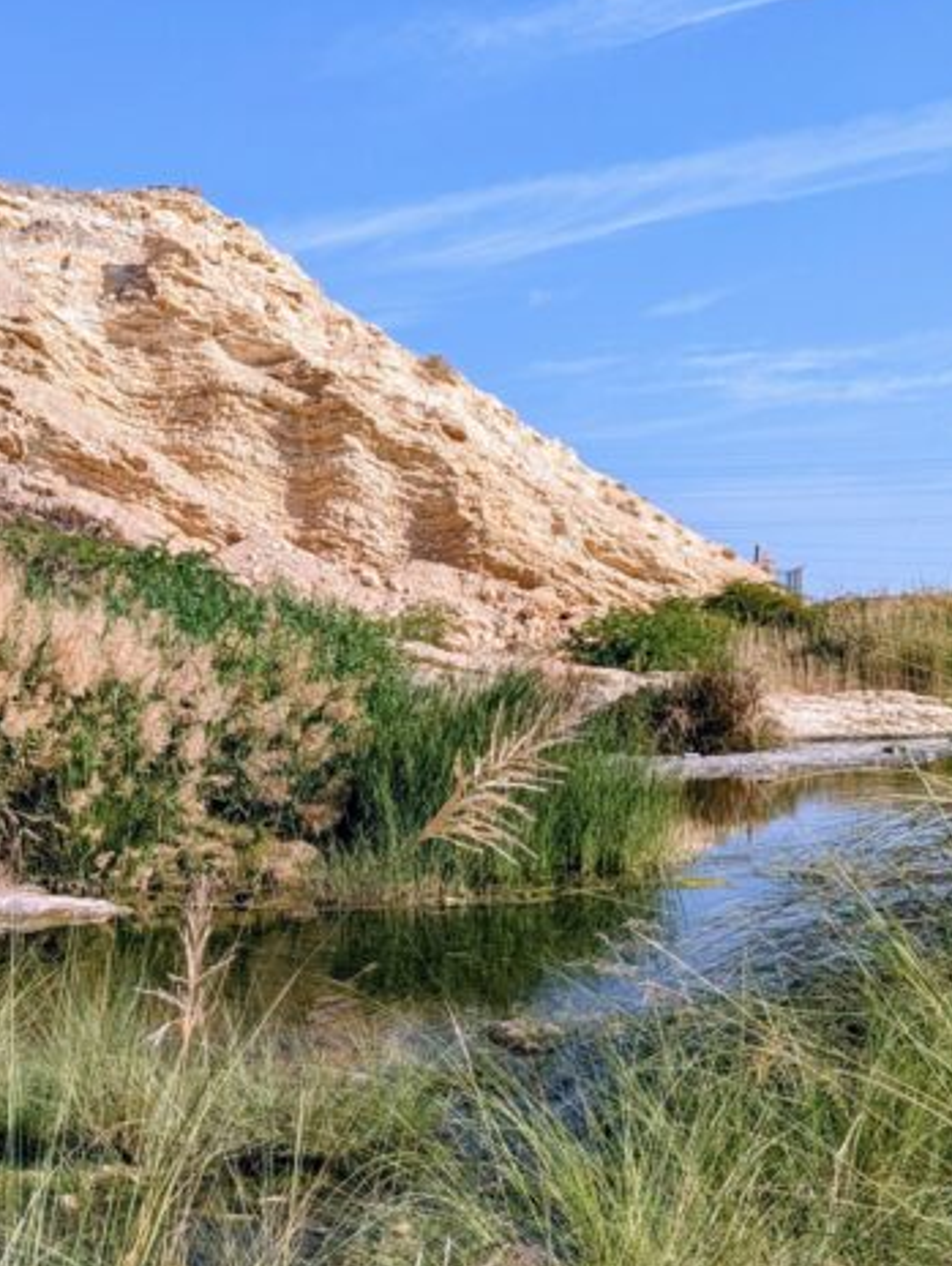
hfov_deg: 27.1
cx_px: 206
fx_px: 1940
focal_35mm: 53
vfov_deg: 35.2
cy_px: 977
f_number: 1.85
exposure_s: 1/2463
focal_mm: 6.81
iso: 43
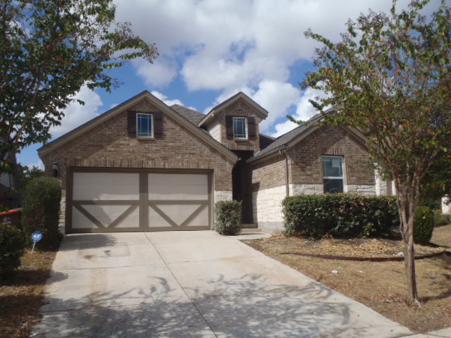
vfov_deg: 49.7
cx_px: 226
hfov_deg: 63.4
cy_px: 169
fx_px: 365
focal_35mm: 28
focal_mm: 5
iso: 80
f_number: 3.9
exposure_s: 1/1000
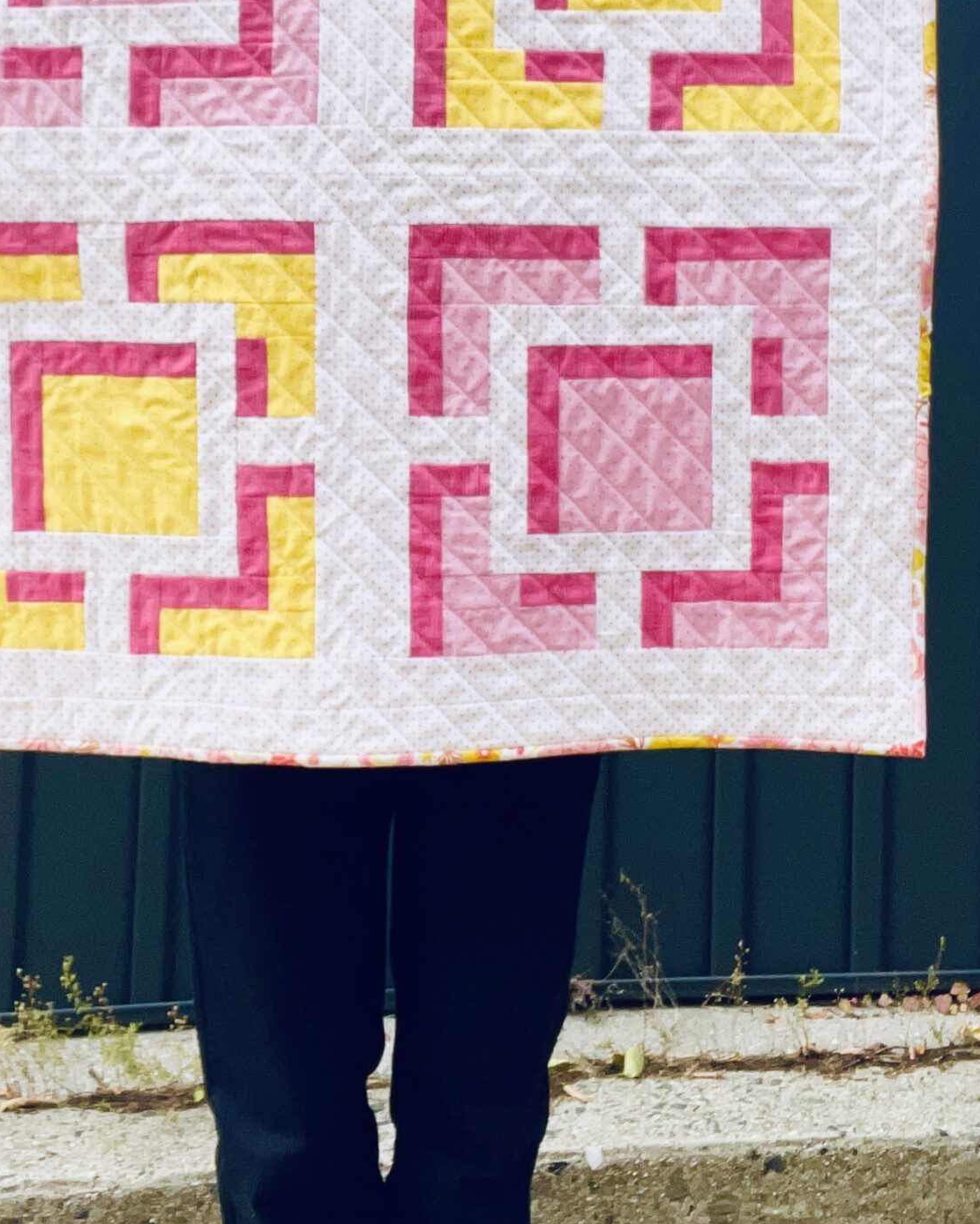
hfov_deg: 27.9
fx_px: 1957
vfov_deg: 33.4
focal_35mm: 54
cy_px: 188
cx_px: 320
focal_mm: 2.71
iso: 32
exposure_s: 1/347
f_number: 2.2
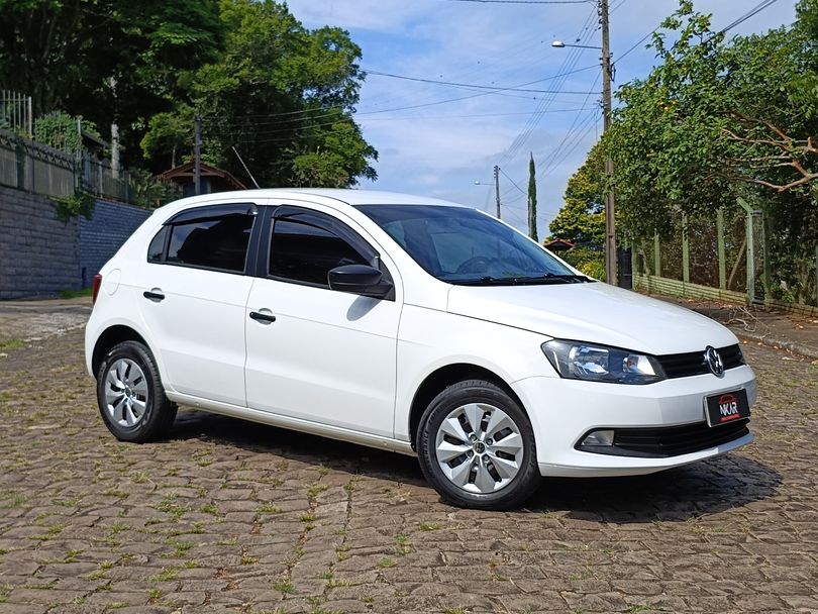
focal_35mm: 26
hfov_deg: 67.3
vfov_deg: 53.1
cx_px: 409
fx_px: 615
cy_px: 307
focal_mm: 4.94
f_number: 1.5
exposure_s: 1/2160
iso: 58
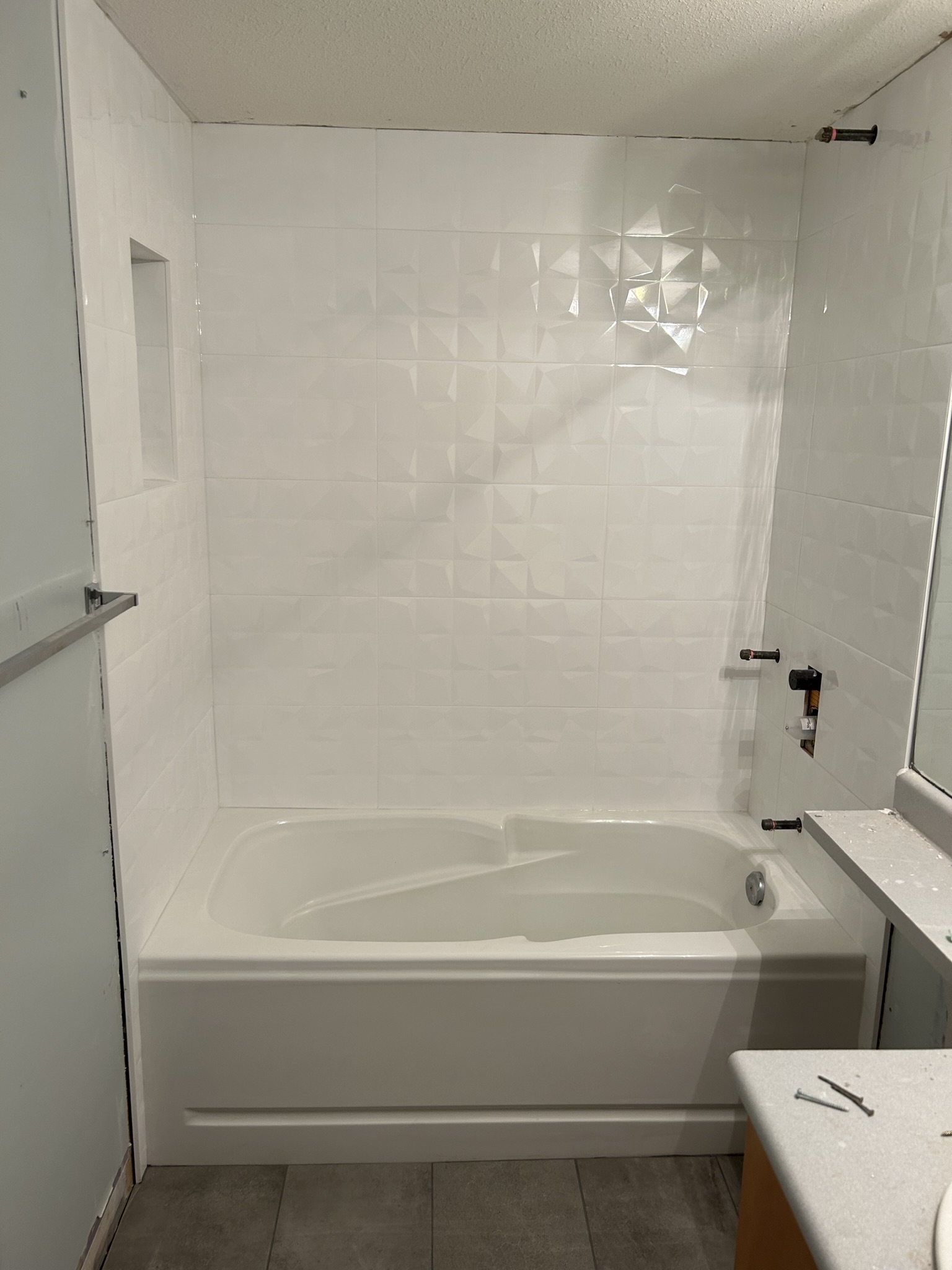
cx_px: 476
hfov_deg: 53.1
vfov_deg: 67.3
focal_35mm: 26
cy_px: 635
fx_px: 953
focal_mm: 5.7
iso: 80
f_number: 1.5
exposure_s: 1/60
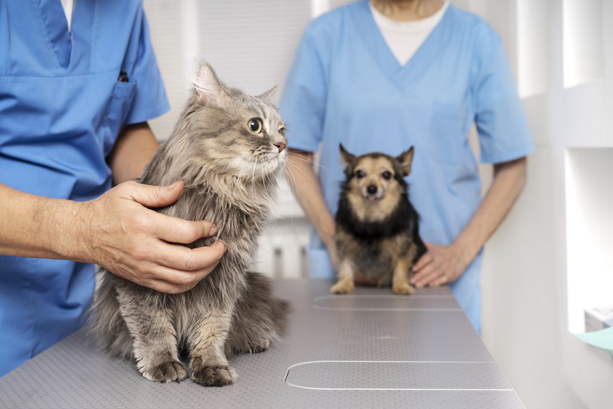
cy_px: 204
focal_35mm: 55
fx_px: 937
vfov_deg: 24.6
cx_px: 306
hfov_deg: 36.2
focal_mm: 55
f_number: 4.5
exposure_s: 1/160
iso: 80
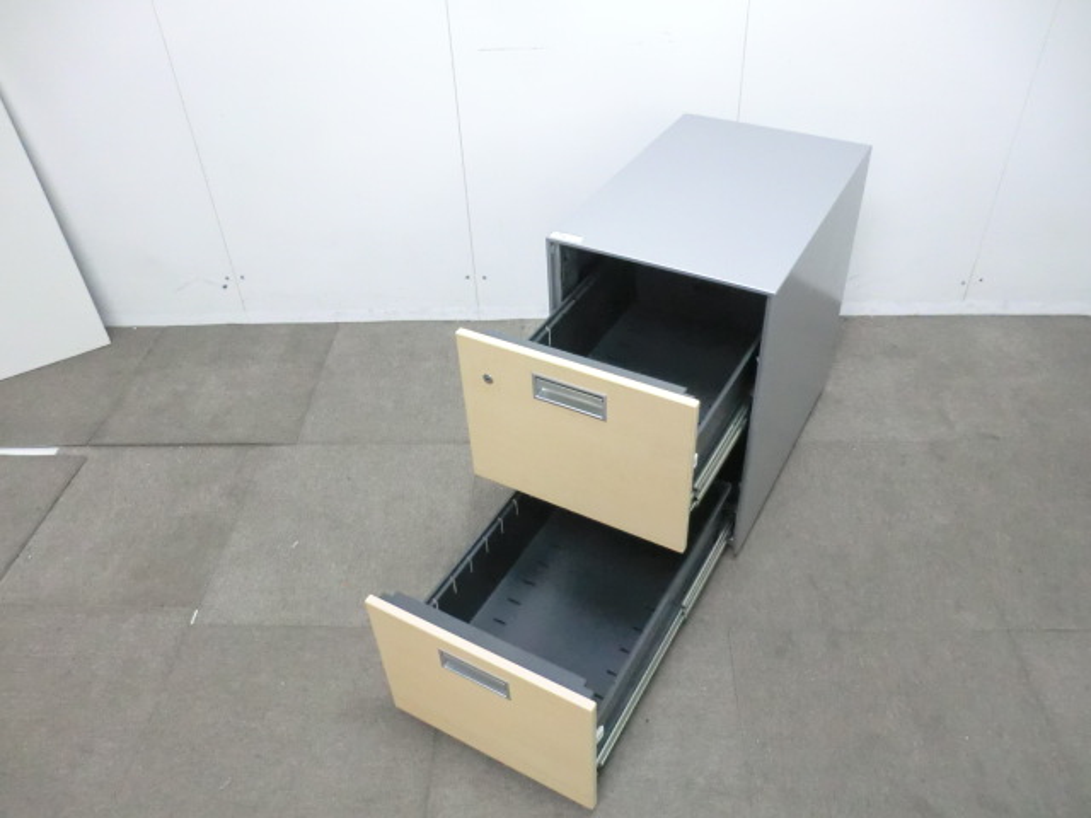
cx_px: 546
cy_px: 409
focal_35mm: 27
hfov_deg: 65.3
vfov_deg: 51.4
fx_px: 851
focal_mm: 4.9
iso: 800
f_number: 3.2
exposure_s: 1/50
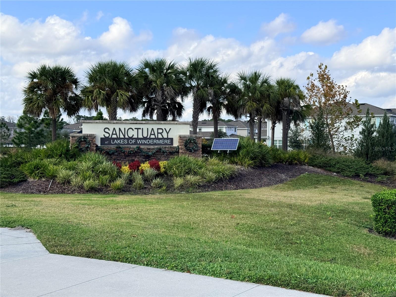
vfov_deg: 30.3
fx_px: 549
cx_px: 198
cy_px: 148
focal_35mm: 48
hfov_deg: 39.7
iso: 100
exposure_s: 1/3891
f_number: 1.78
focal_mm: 6.76
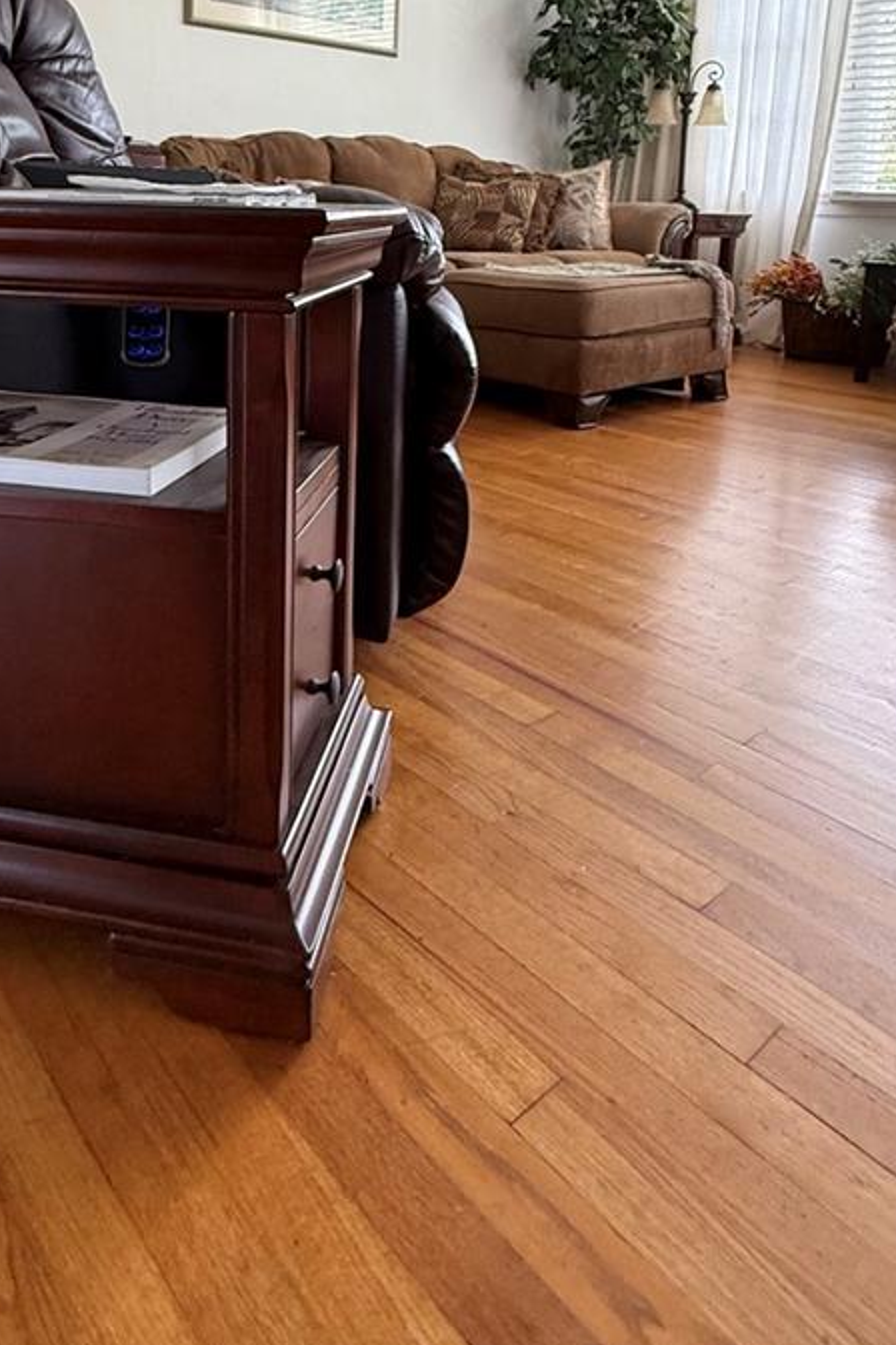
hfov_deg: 49.2
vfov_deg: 65.9
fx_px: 971
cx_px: 356
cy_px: 366
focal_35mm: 26
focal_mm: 2.22
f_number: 2.2
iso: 320
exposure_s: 1/78
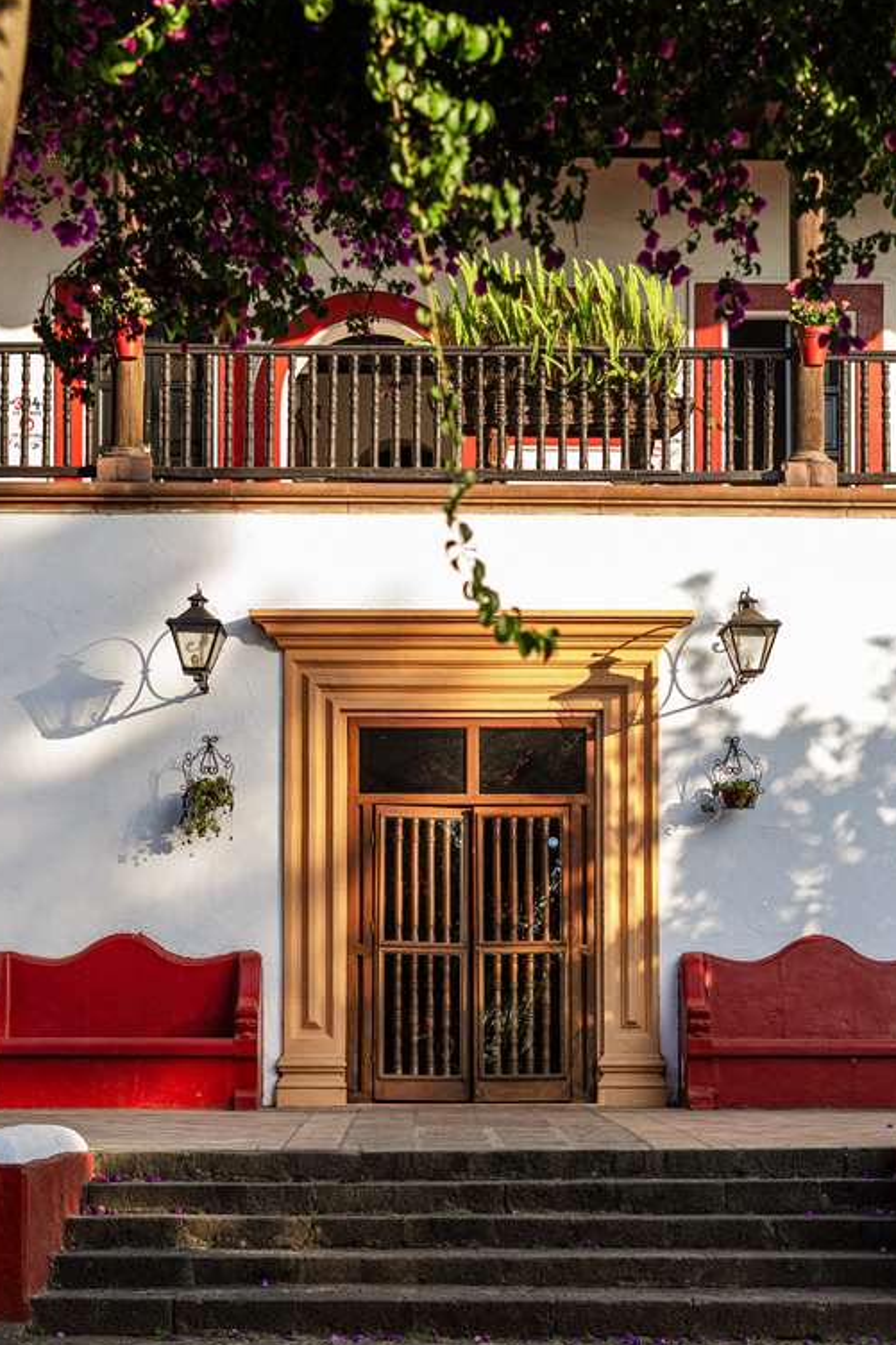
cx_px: 470
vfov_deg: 29.7
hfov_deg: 20.0
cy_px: 666
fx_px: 2540
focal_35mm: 68
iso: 320
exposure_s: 1/500
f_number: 3.5
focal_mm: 50
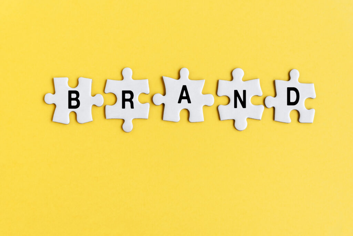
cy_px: 118
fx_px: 1030
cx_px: 176
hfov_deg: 19.4
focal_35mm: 105
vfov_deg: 13.1
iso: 250
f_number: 8
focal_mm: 105
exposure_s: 1/125
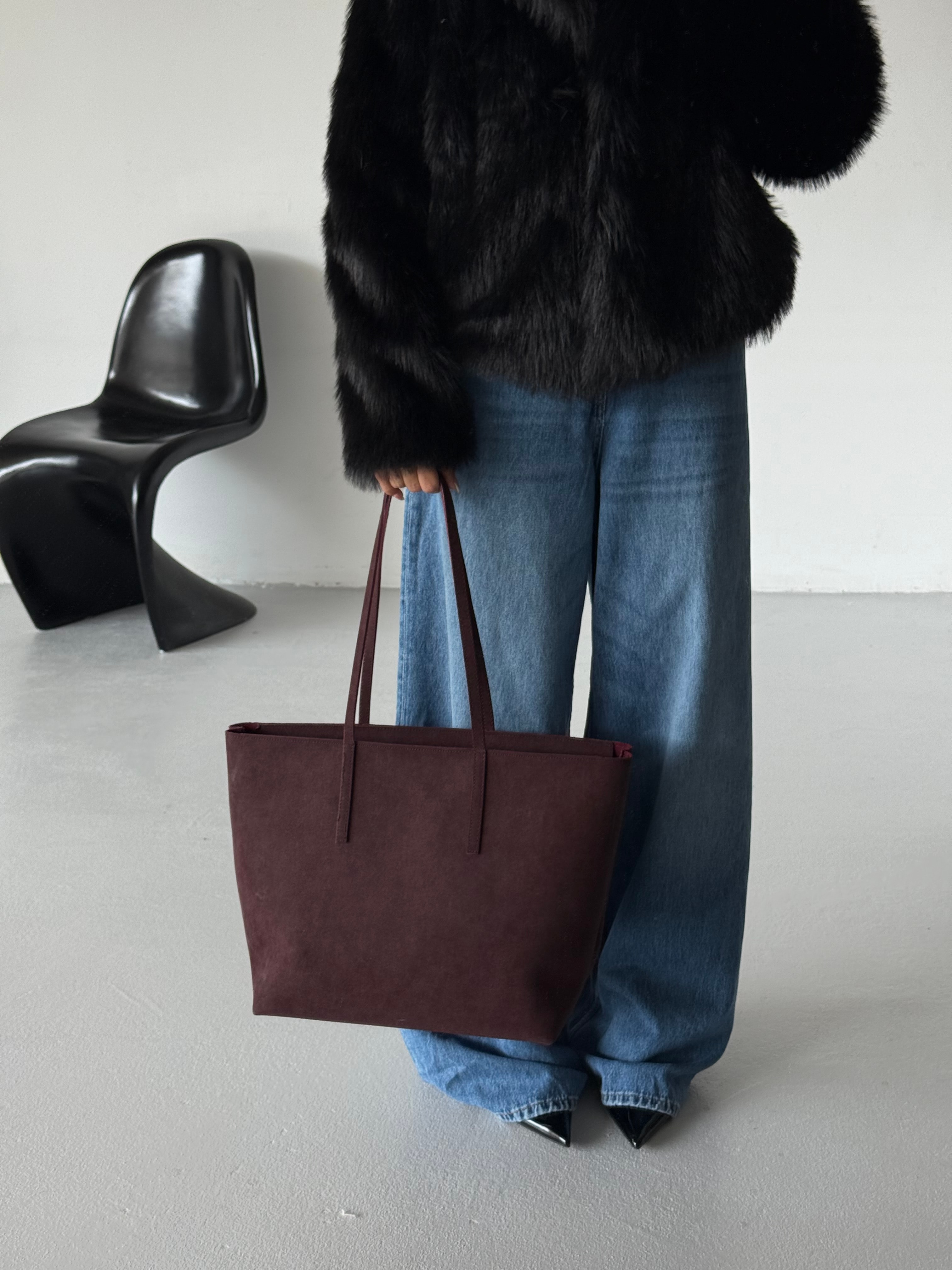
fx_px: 1760
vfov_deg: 39.7
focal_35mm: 48
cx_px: 476
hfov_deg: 30.3
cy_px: 635
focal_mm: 6.76
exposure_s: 1/472
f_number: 1.78
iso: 80
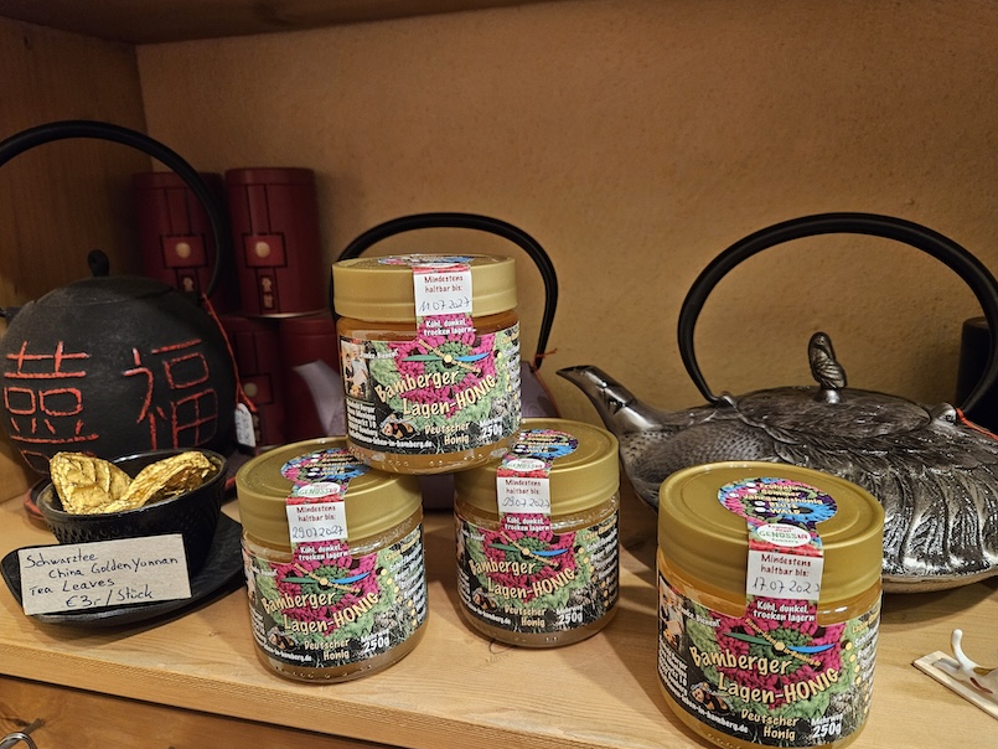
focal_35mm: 24
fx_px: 692
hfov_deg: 71.6
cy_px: 379
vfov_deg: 56.8
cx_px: 502
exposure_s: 1/25
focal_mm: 5.4
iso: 500
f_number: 1.8
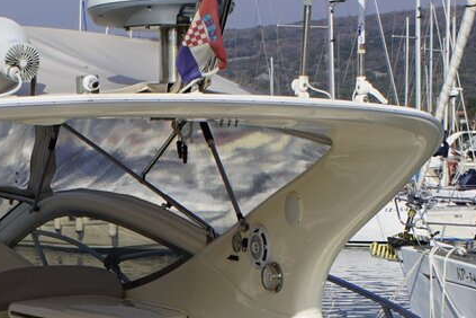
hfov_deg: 16.0
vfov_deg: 10.5
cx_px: 61
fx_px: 1679
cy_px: 421
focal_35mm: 127
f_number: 10
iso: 100
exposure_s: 1/250
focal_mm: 28
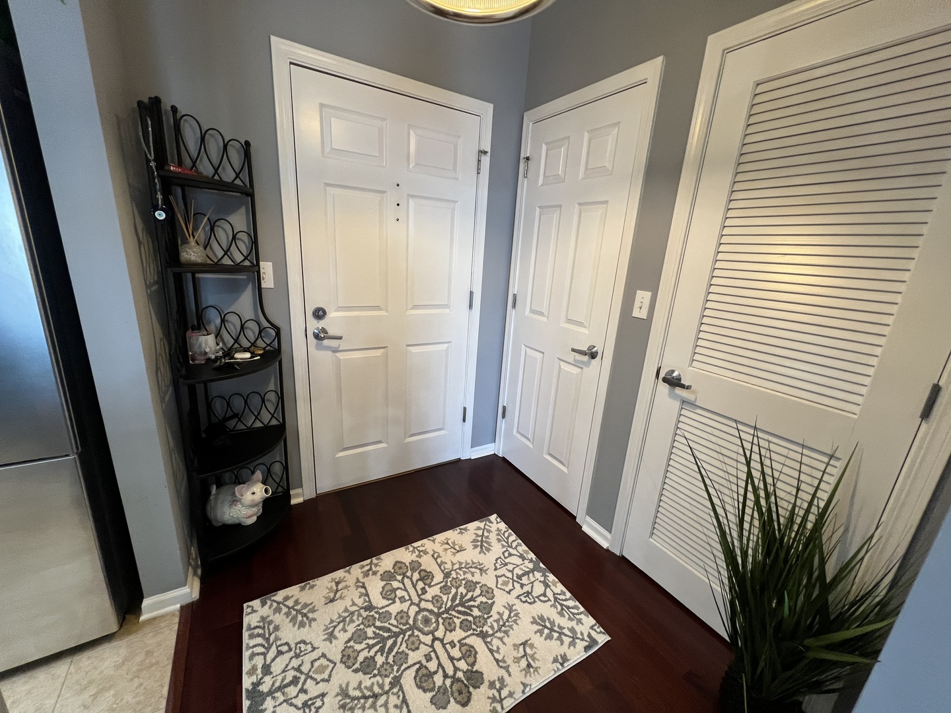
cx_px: 476
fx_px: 357
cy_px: 356
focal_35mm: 13
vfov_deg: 89.9
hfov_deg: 106.2
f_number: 1.8
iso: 200
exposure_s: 1/60
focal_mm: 1.57
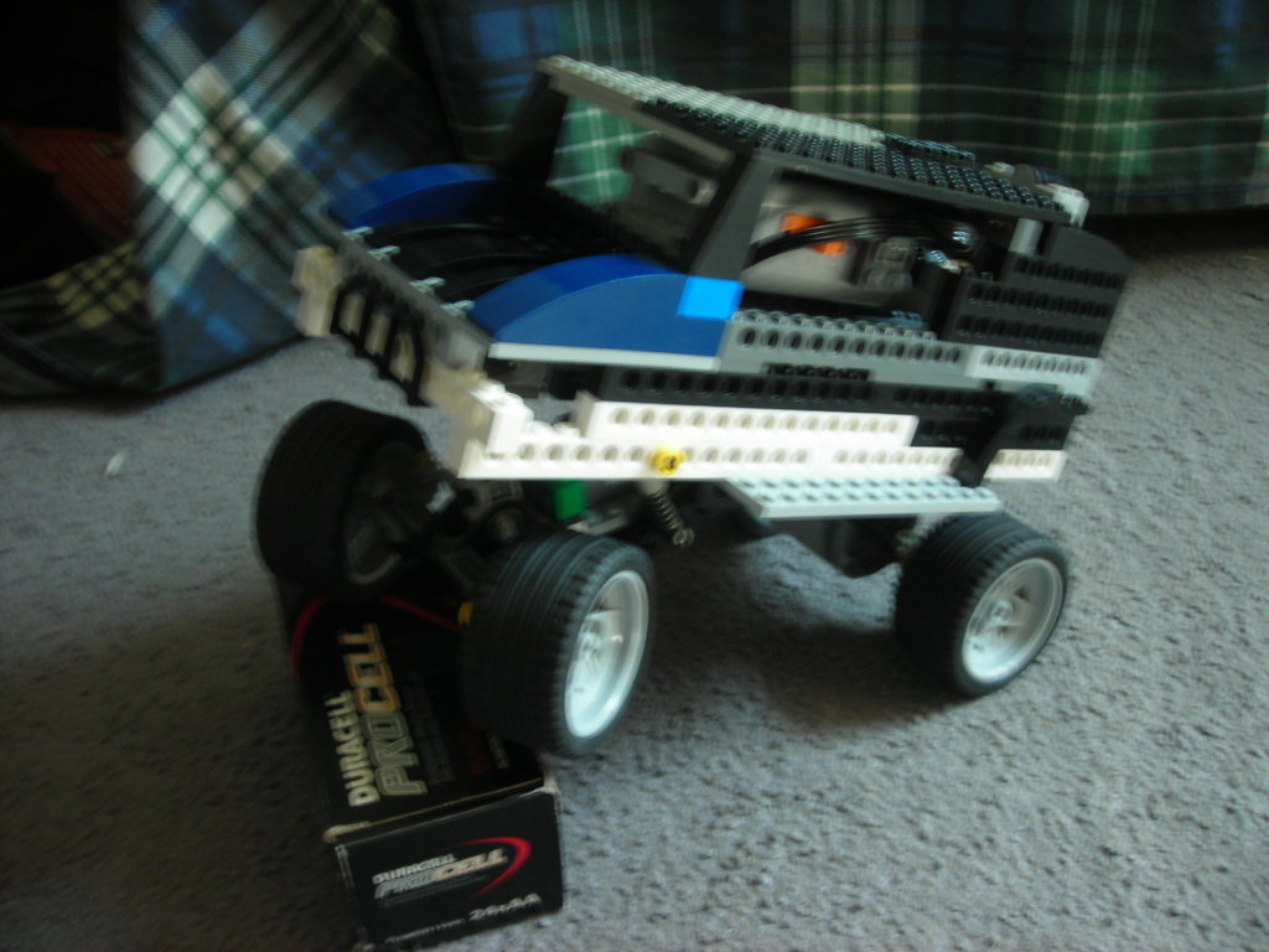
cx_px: 634
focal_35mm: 38
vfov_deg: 37.7
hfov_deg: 49.0
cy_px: 476
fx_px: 1393
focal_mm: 6.3
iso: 50
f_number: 3.2
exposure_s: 1/5.1
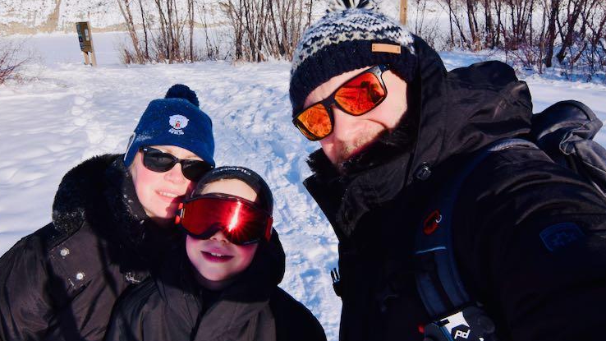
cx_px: 282
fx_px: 414
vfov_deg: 44.7
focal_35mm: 26
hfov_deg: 72.3
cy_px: 155
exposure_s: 1/500
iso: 400
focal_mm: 11
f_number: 11
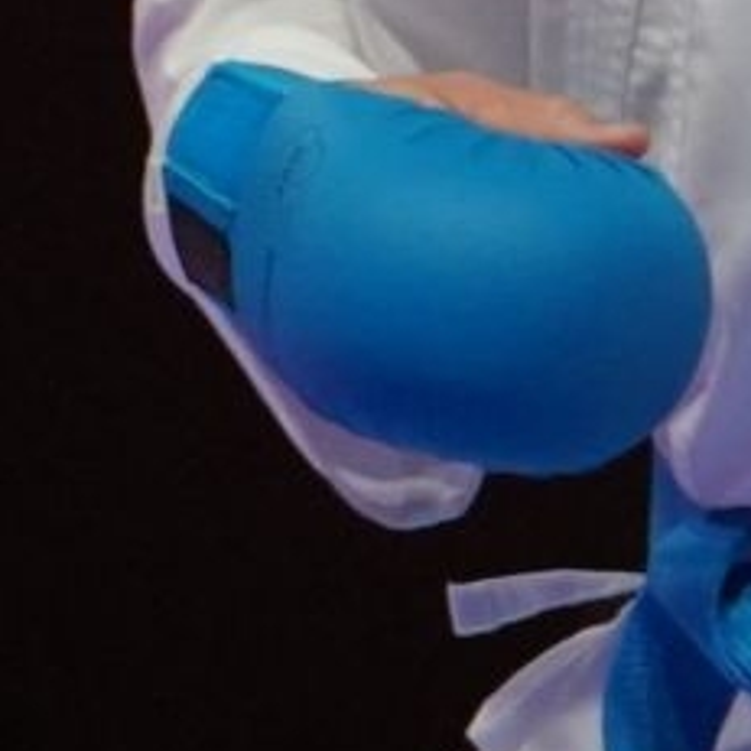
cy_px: -842
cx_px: 1570
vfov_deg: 0.8
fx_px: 56945
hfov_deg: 0.8
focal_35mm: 2320
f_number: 4
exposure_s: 1/1000
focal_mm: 234
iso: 2500
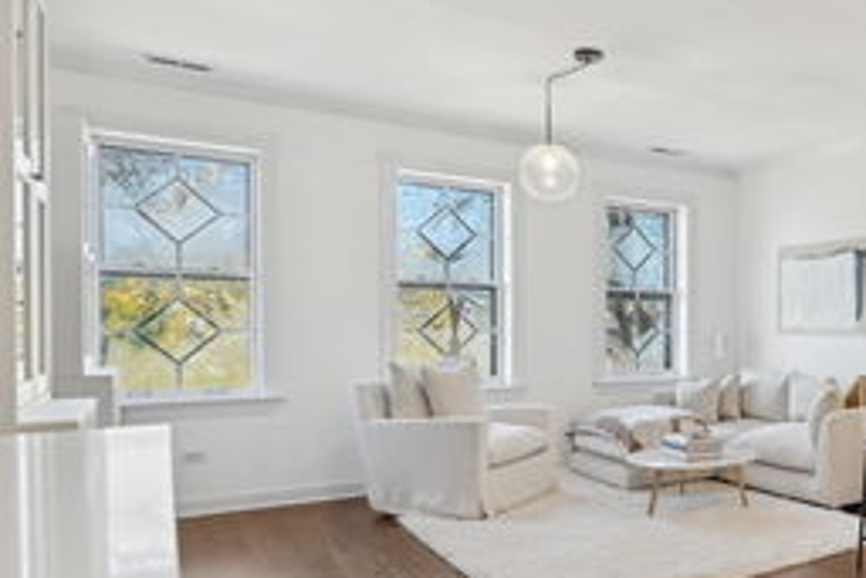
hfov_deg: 52.8
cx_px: 808
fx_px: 722
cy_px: 348
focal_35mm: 30
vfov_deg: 43.4
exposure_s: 1/20
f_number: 8
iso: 320
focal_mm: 16
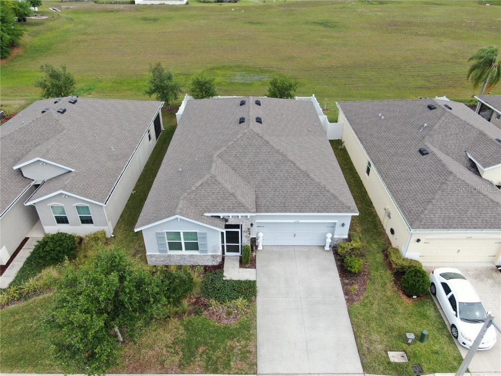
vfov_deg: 56.8
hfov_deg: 71.6
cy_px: 188
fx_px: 347
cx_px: 250
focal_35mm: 24
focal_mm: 4.39
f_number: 2.8
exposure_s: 1/320
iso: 100
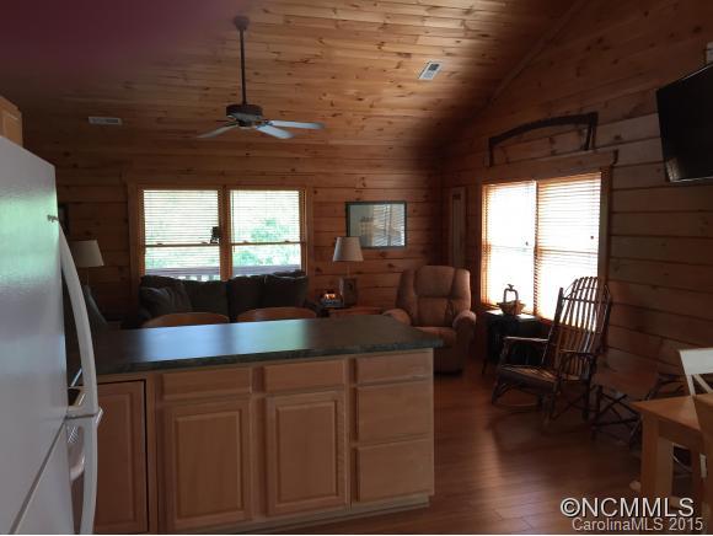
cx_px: 356
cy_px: 268
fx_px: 598
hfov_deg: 61.6
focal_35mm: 29
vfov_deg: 48.3
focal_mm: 4.15
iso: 32
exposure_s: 1/30
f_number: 2.2
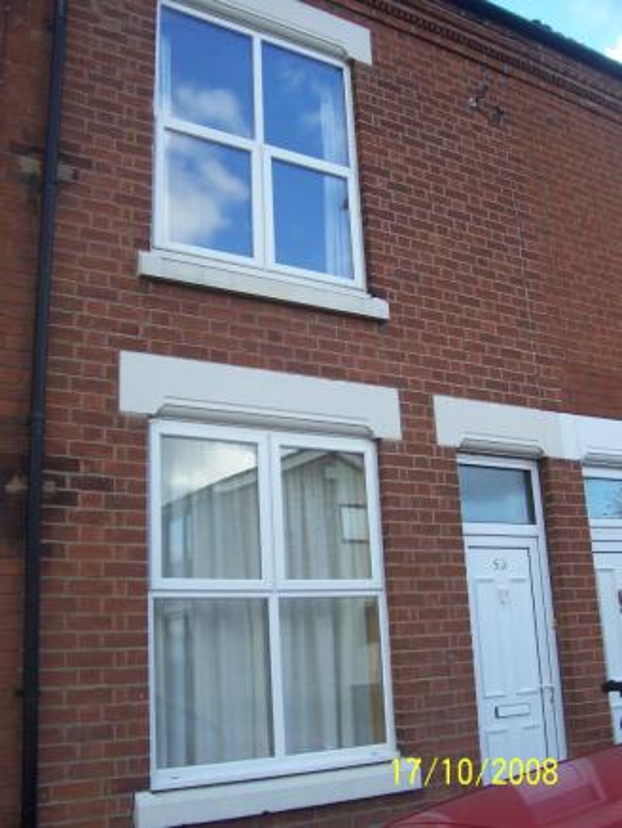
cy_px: 414
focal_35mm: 34
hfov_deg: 41.8
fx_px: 814
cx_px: 311
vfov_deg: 53.9
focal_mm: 5.6
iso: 80
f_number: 2.7
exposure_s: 1/250
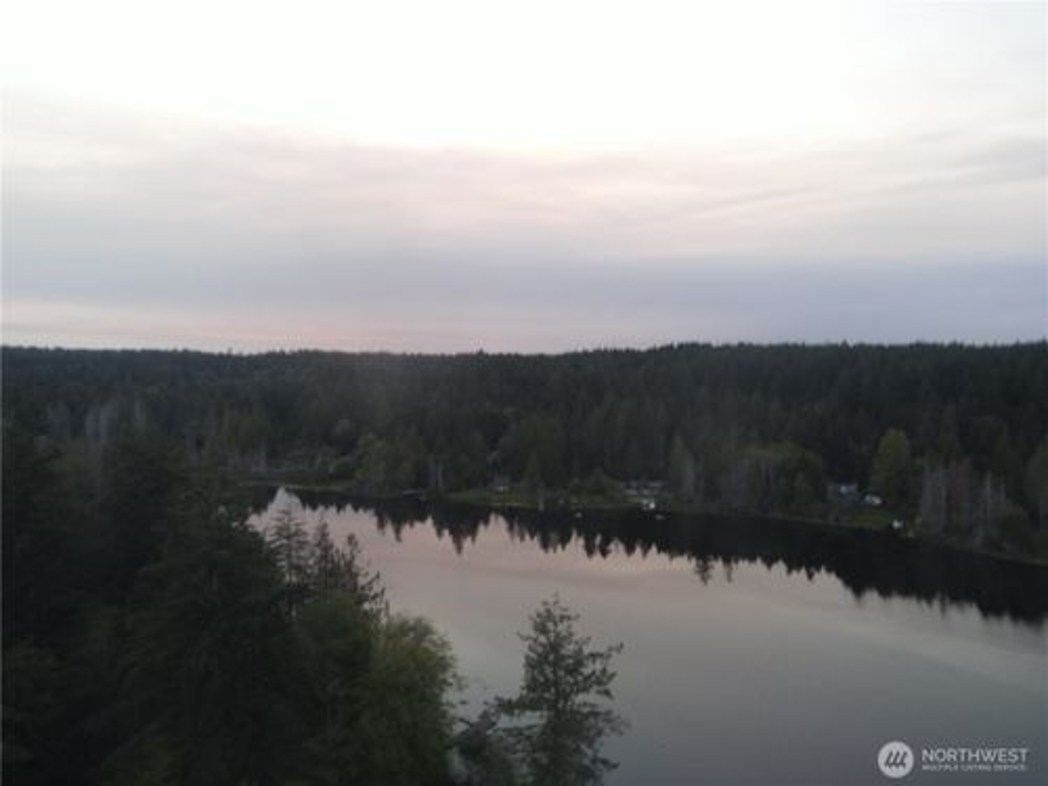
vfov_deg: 56.8
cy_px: 393
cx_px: 524
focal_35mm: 24
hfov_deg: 71.6
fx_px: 727
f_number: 2.8
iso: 150
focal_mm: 4.5
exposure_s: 1/15
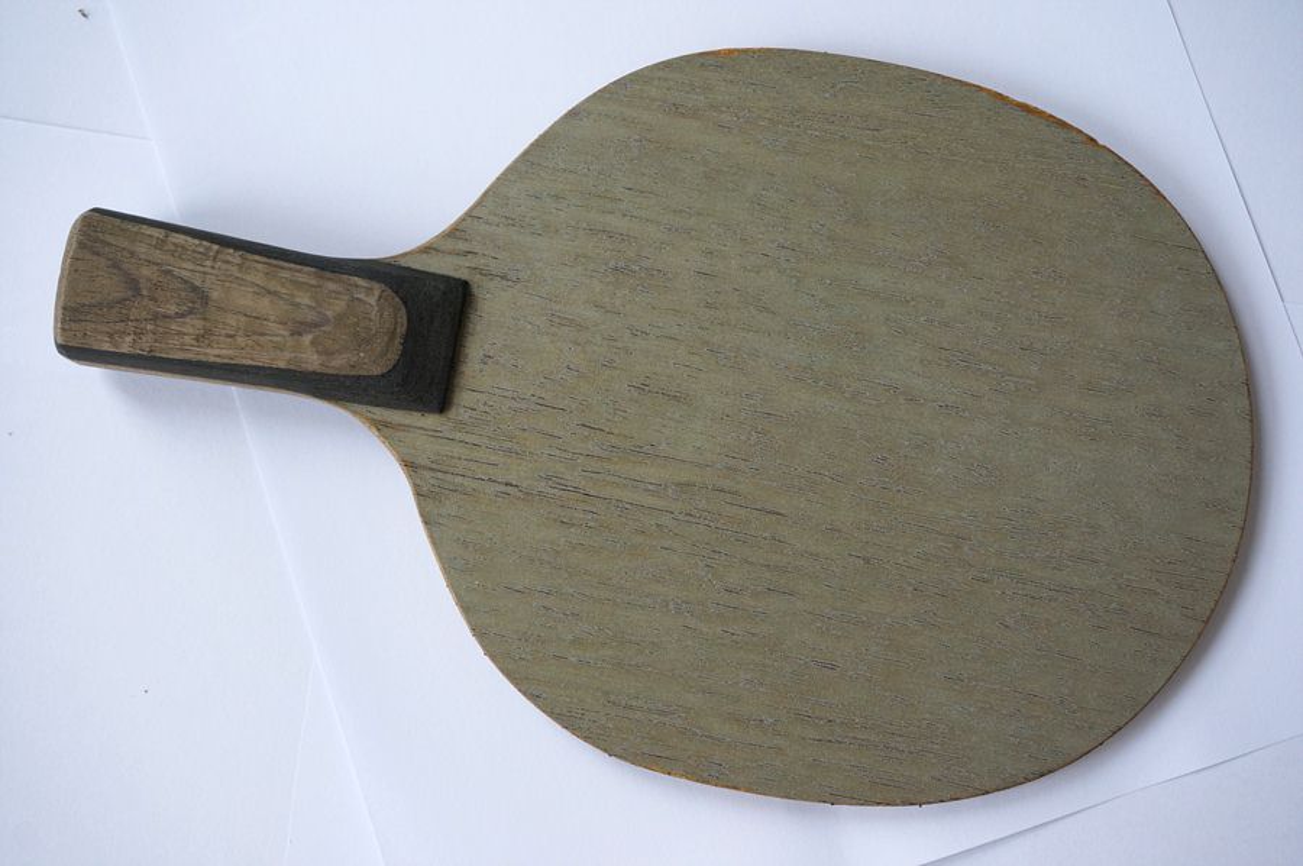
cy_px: 433
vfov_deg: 29.8
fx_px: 1627
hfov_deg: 43.6
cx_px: 652
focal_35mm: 45
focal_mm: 30
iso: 500
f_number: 6.3
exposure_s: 1/60
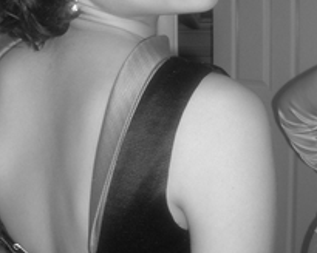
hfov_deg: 23.7
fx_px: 751
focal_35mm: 80
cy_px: 60
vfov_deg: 19.0
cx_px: 104
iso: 200
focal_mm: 5.7
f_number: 2.8
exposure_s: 1/60
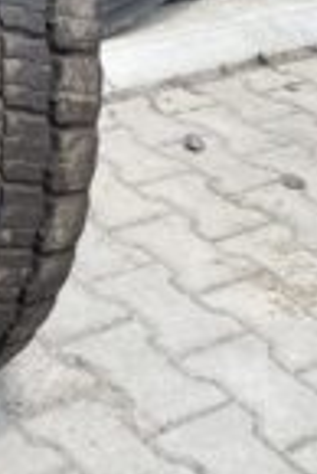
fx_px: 1054
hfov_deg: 16.0
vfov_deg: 24.3
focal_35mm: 80
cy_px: 11
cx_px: -127
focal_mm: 4.25
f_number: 1.8
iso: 32
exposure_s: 1/1193
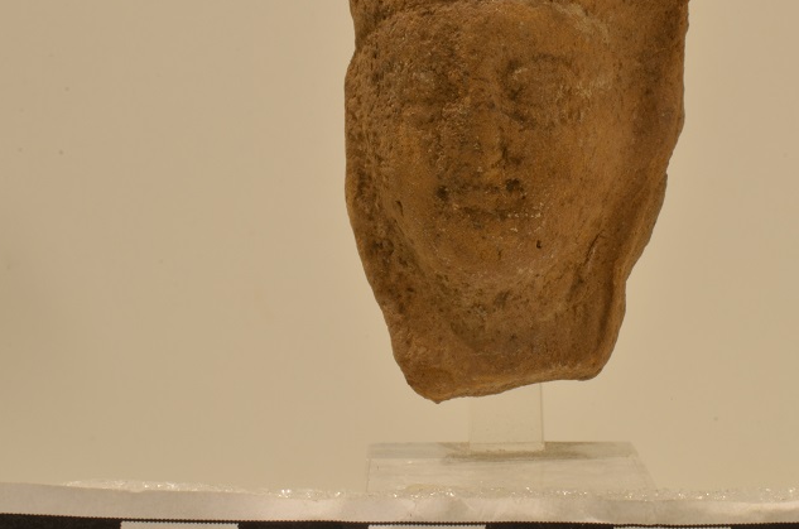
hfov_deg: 22.4
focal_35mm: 91
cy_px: 175
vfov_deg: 14.9
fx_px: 2015
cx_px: 456
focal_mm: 40
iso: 160
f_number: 25
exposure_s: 1.6
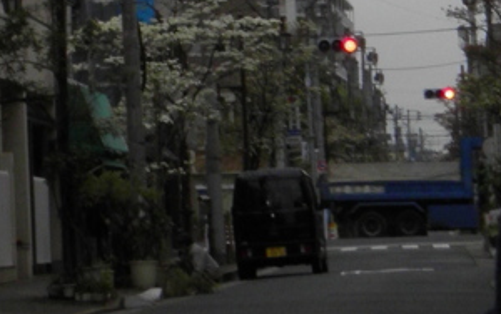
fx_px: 3225
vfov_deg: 5.3
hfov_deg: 8.7
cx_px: -194
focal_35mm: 236
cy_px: -631
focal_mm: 8.9
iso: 100
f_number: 5.5
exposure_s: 1/250
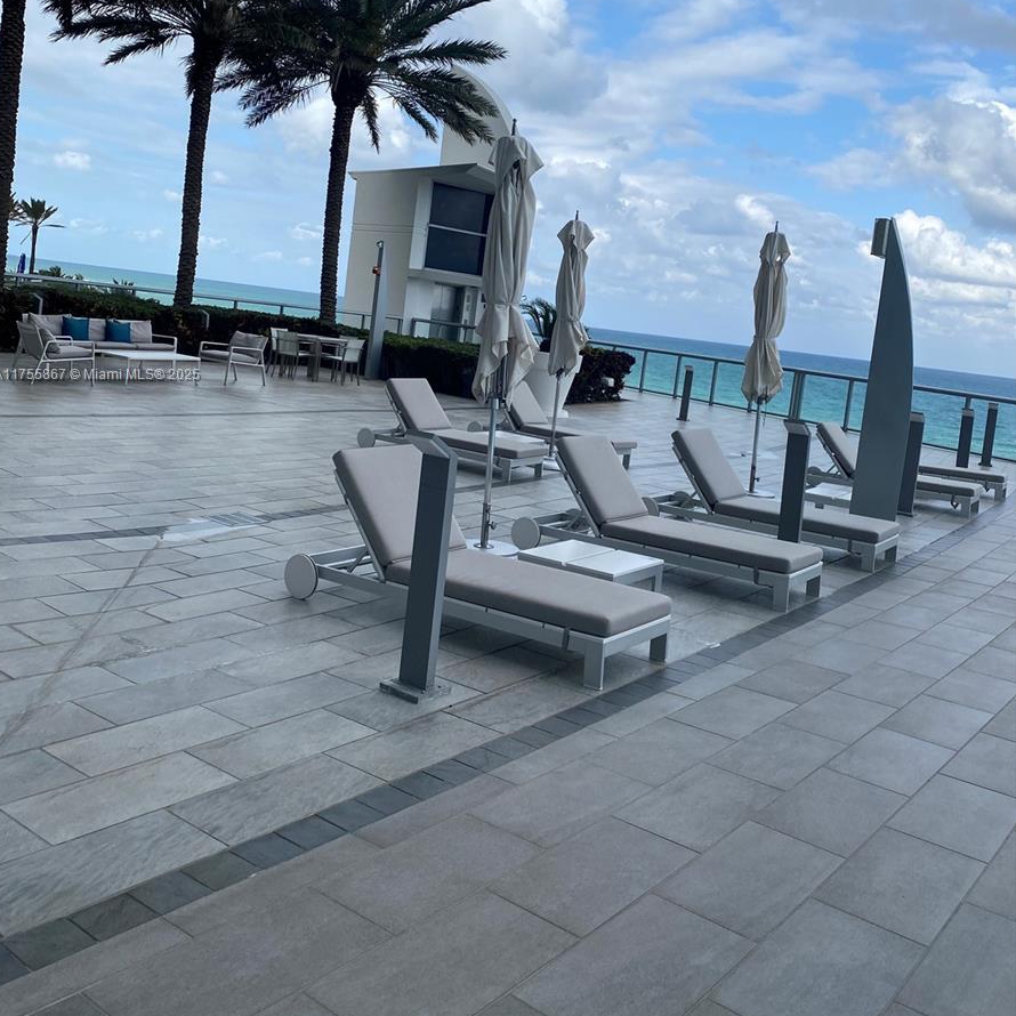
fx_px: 1029
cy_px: 376
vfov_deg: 51.9
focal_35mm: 31
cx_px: 505
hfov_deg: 52.5
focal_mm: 4.25
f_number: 1.8
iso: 32
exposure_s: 1/2410
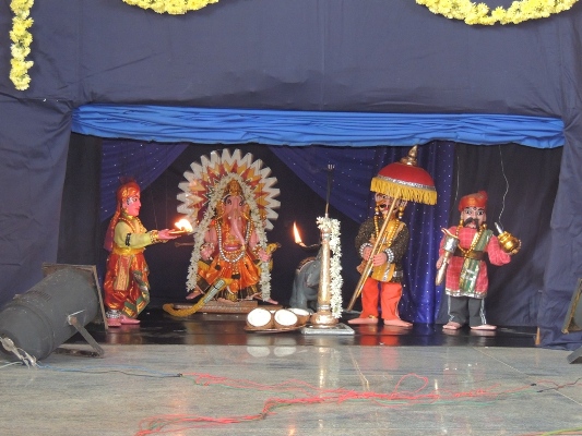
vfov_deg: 14.1
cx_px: 291
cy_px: 218
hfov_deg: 18.7
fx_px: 1766
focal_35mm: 105
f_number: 4.2
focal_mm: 18.7
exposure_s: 1/60
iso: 800
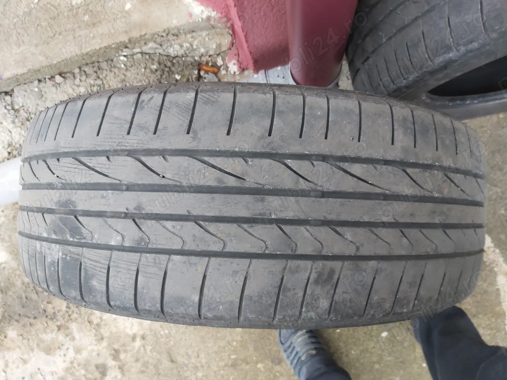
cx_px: 254
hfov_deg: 67.3
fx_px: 381
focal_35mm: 26
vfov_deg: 53.1
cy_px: 190
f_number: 1.7
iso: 64
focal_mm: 3.92
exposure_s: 1/107
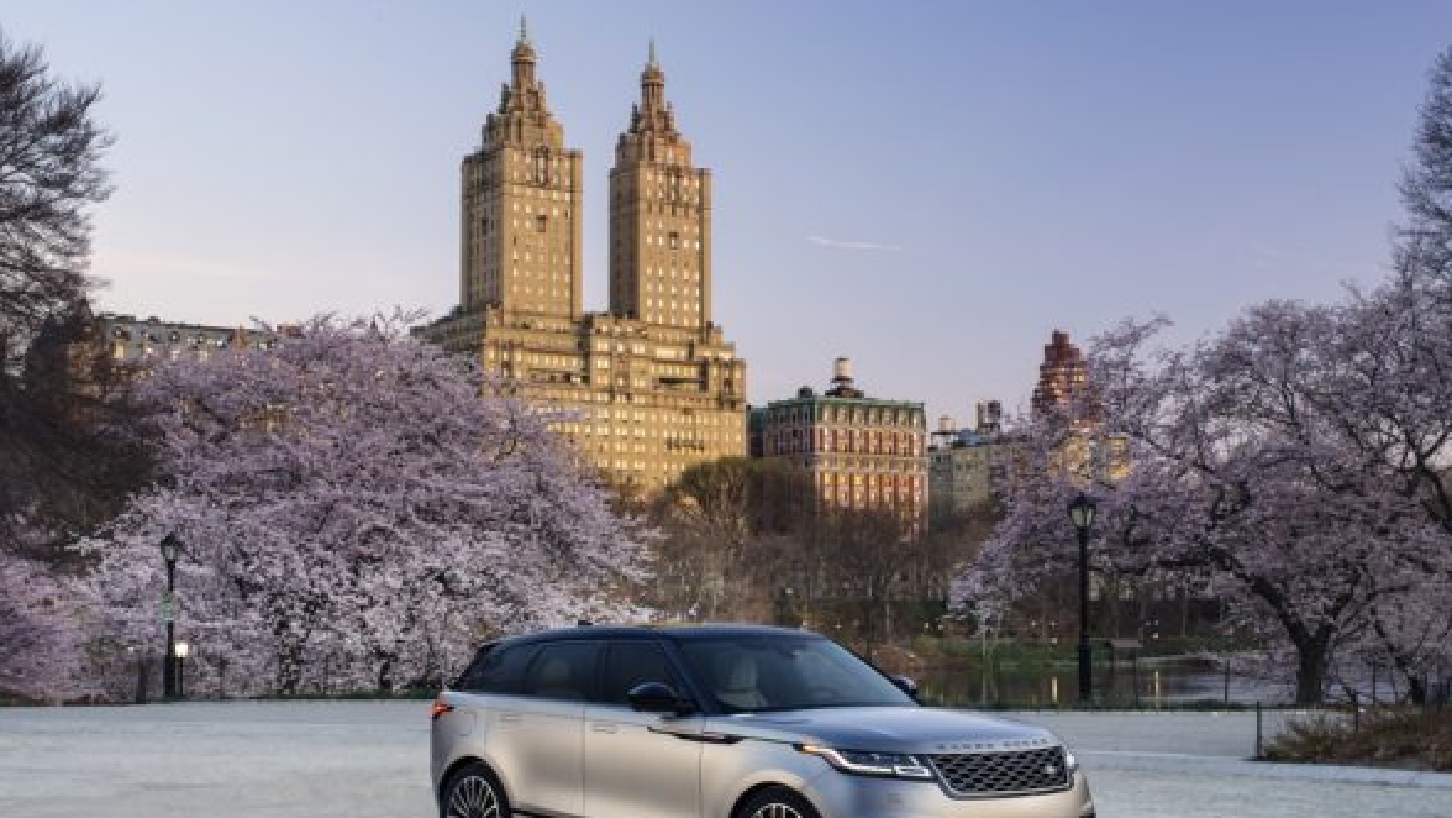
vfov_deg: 23.5
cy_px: 437
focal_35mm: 51
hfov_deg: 40.6
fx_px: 1964
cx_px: 743
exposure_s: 1/2
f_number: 13
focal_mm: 55
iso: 400
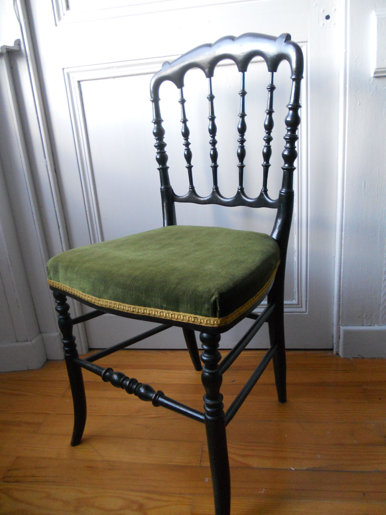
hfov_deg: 51.4
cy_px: 258
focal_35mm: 27
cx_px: 193
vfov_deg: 65.3
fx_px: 401
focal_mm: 4.9
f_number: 3.2
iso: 400
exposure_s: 1/25
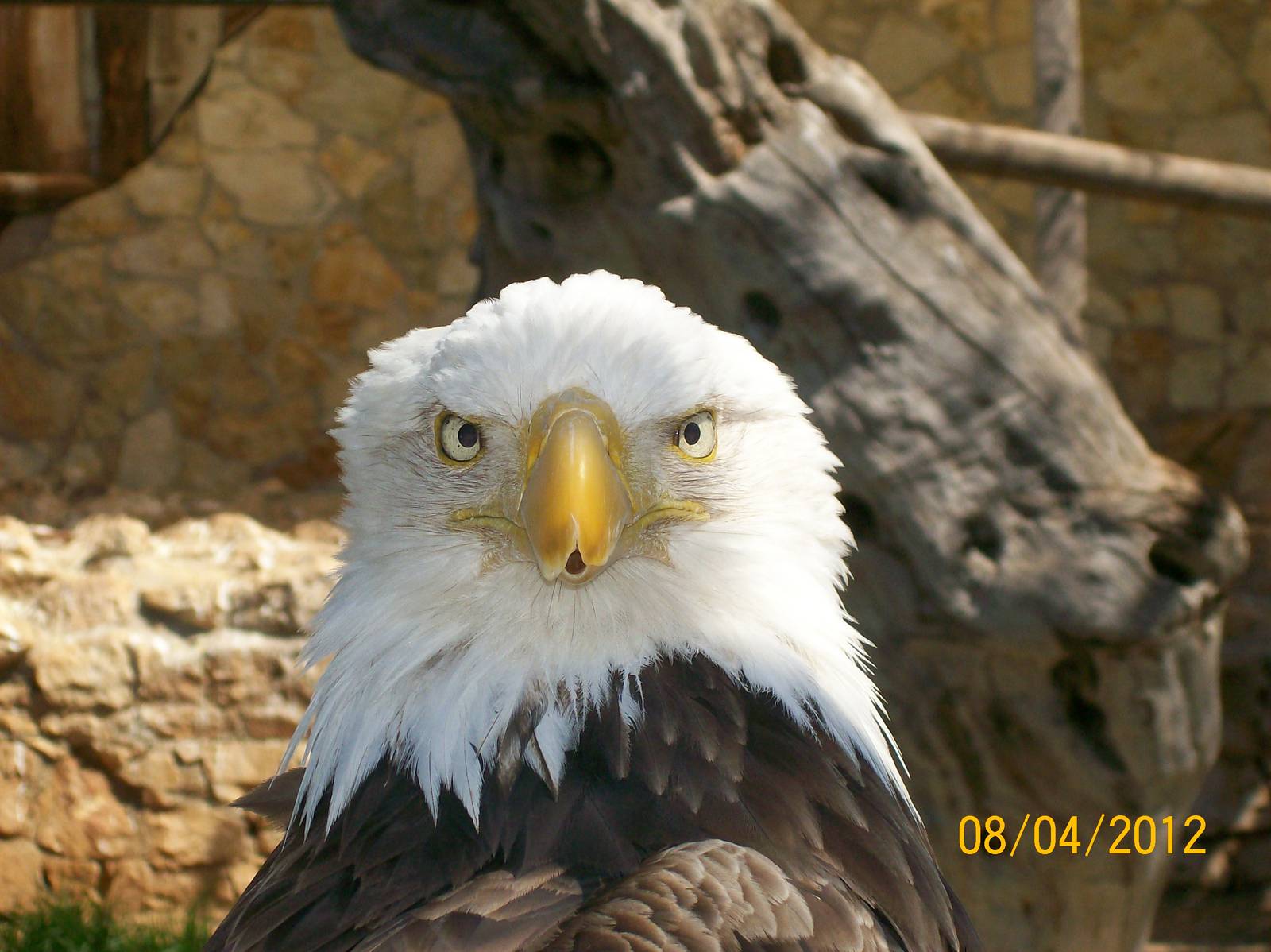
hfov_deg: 18.2
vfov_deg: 13.7
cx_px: 636
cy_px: 476
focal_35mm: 108
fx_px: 3963
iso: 80
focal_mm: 18
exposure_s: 1/684
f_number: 4.8
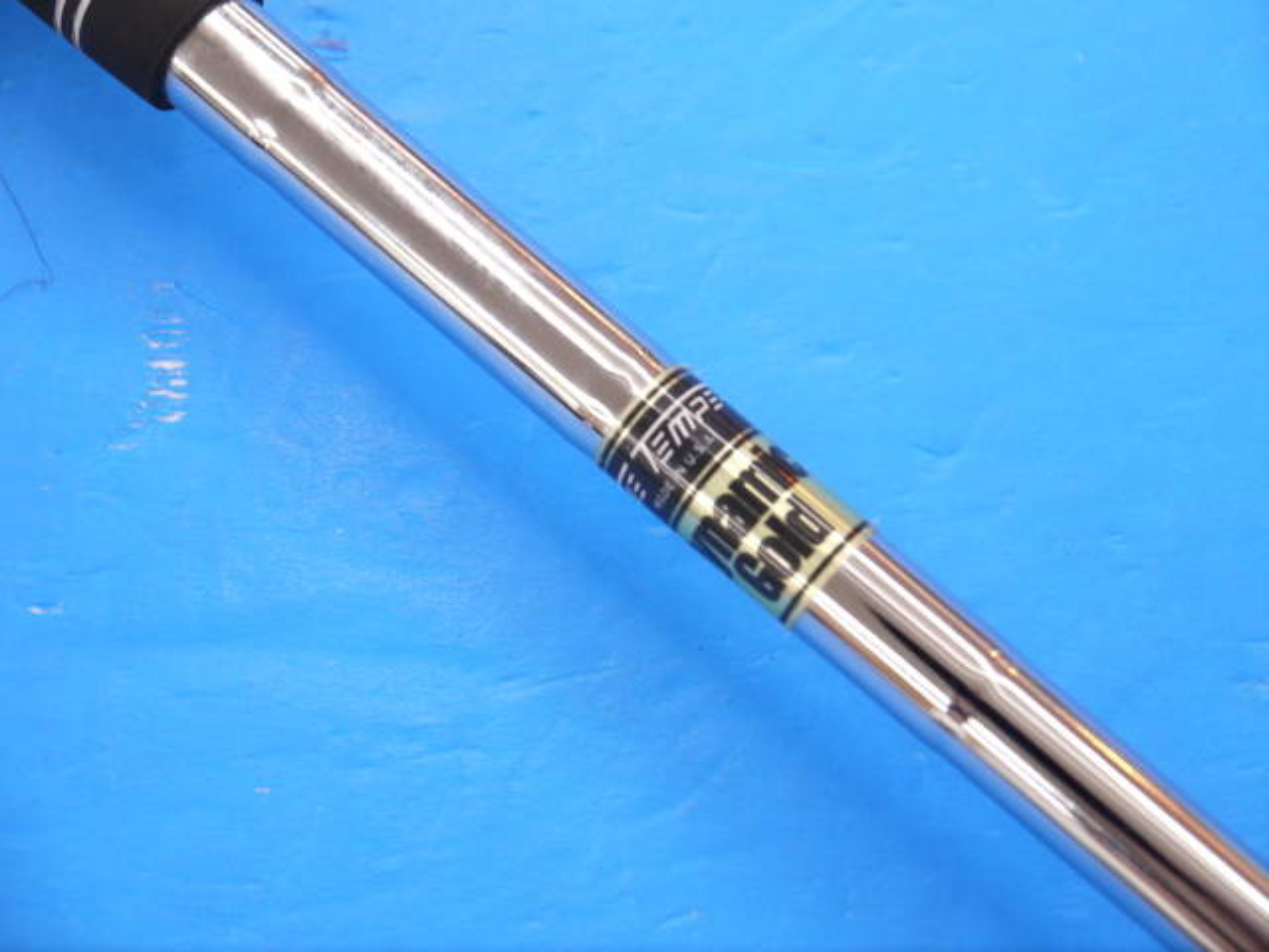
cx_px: 634
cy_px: 476
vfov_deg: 17.6
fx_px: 3079
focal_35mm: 84
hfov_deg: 23.3
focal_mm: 42
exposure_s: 1/80
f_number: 5.6
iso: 640
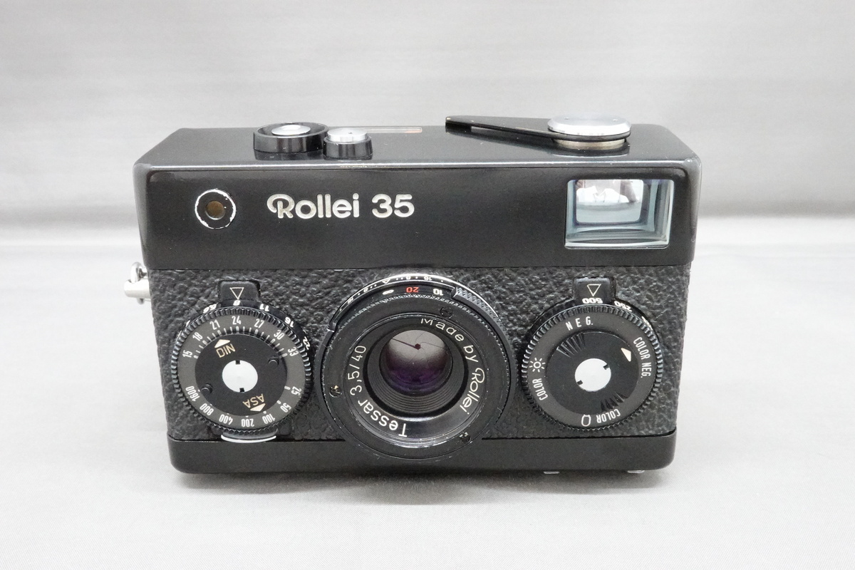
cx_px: 428
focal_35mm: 40
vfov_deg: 33.4
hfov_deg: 48.5
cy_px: 285
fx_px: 950
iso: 6400
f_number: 11
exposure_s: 1/20
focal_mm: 14.69
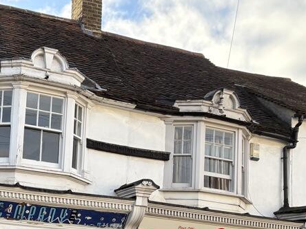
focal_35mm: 60
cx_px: -1
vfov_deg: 22.8
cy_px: 259
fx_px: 530
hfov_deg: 30.0
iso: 50
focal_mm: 5.96
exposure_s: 1/548
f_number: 1.6
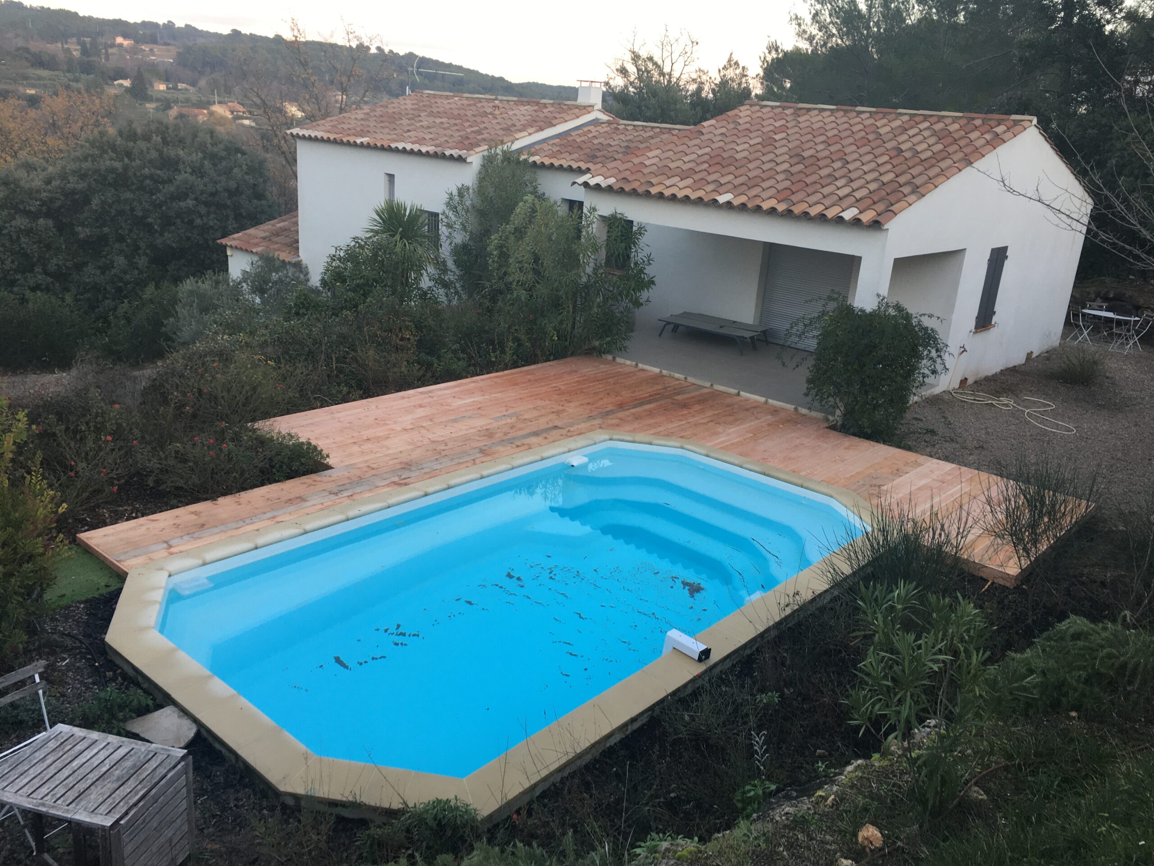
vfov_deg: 48.2
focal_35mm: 29
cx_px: 577
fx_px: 967
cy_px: 433
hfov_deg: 61.7
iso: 25
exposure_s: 1/50
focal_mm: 4.15
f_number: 2.2
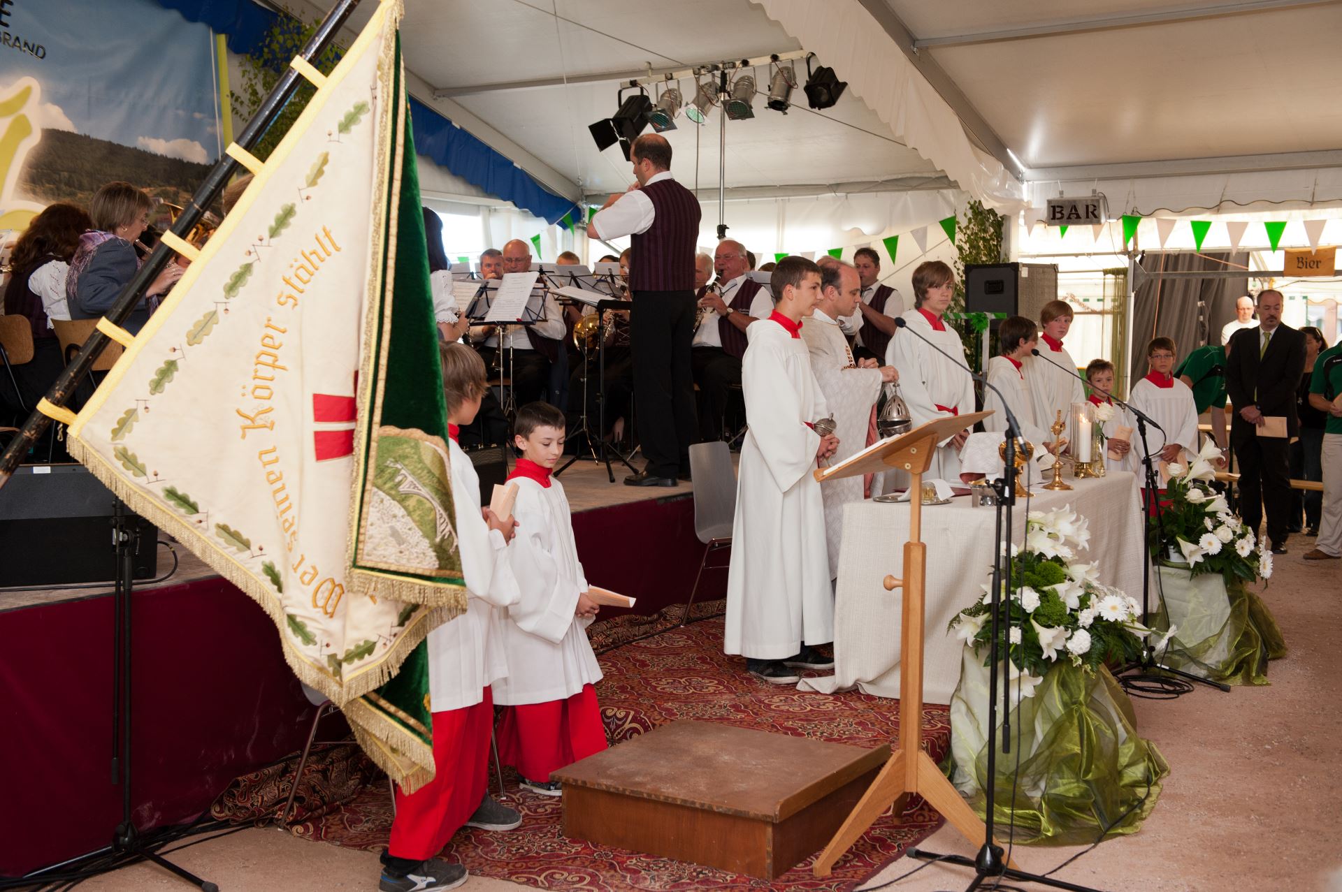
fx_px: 1564
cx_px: 671
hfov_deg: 46.4
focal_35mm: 42
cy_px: 446
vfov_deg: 31.8
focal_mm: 42
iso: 800
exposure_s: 1/100
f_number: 5
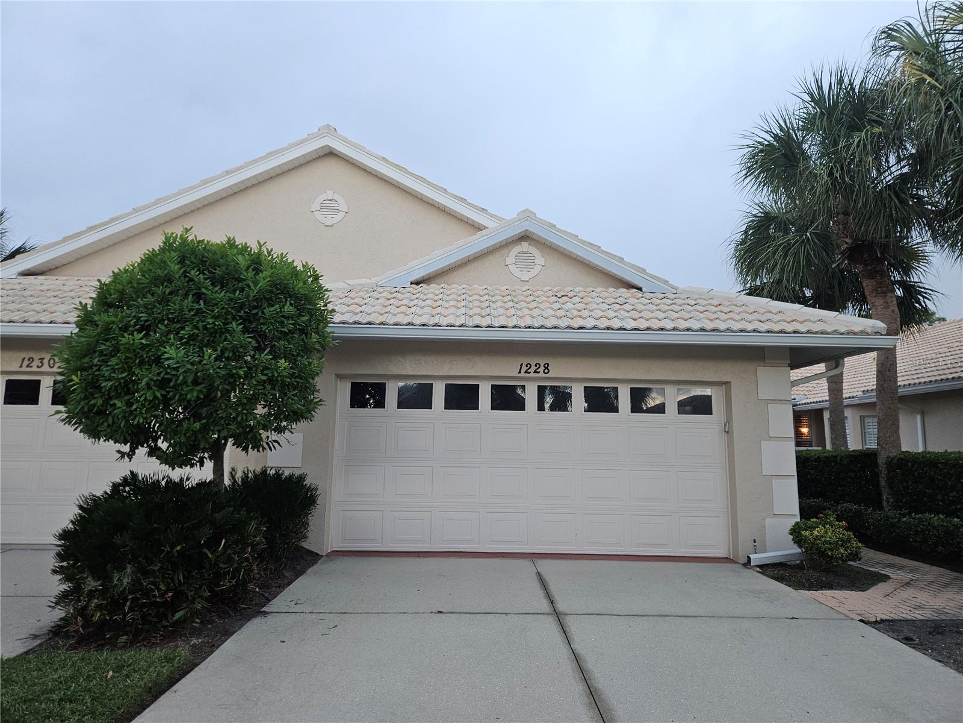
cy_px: 362
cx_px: 482
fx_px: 640
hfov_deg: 73.9
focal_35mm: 23
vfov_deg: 58.9
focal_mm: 5.4
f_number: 1.8
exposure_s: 1/180
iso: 125
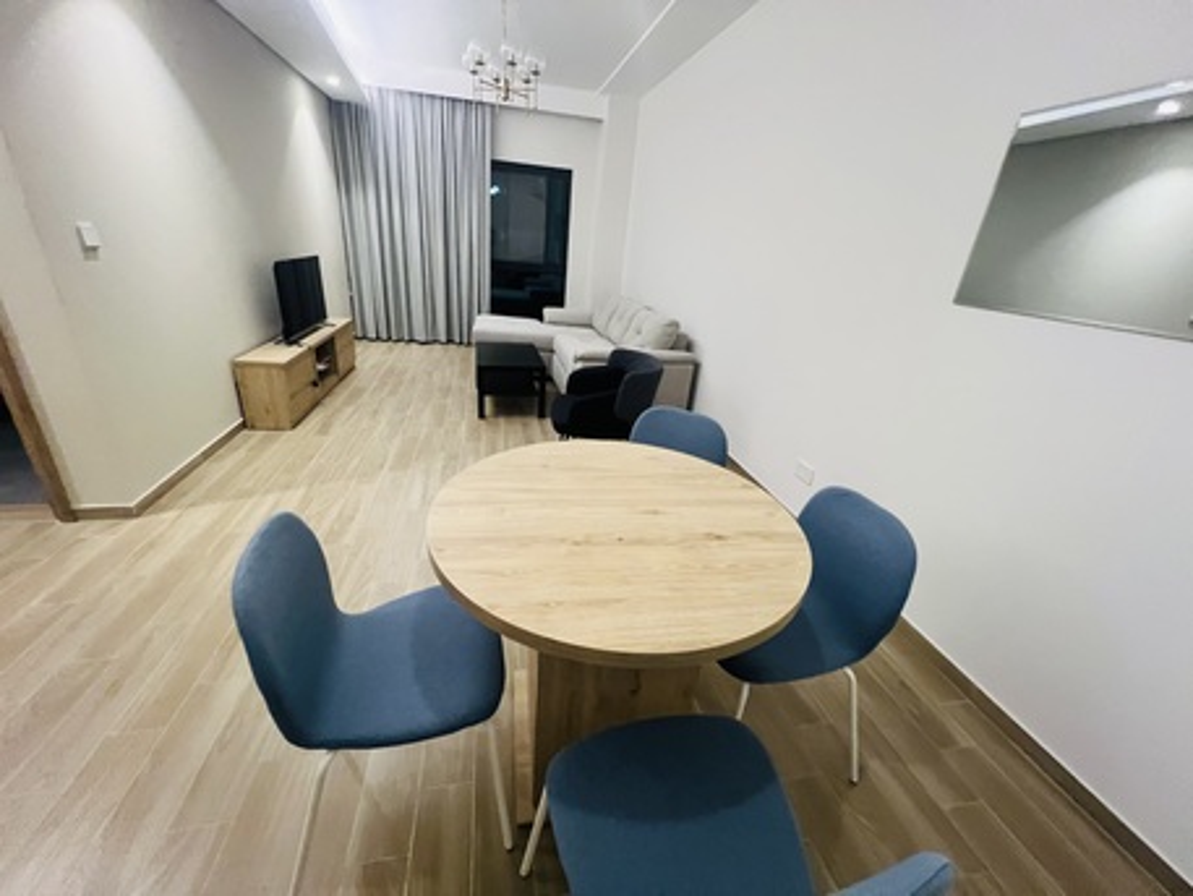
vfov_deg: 89.9
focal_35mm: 13
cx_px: 596
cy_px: 448
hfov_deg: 106.2
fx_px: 448
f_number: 1.8
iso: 400
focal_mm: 1.57
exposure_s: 1/50
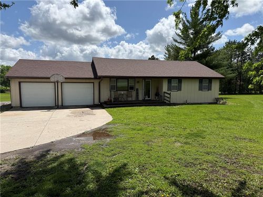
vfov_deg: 56.8
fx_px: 182
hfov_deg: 71.6
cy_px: 98
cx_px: 132
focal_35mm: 24
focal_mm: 6.76
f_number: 1.78
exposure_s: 1/6173
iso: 80
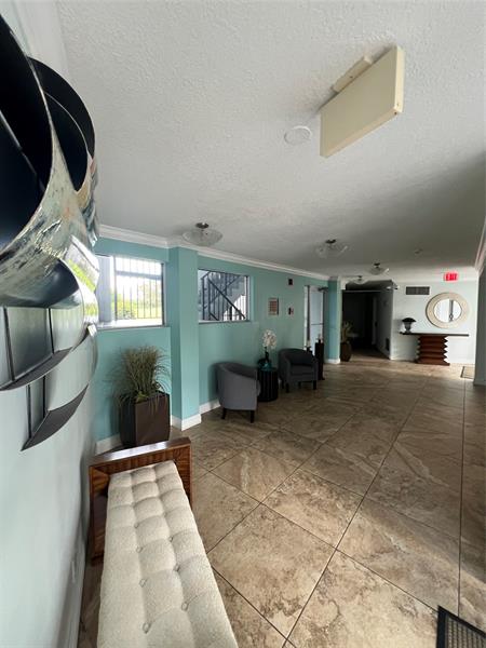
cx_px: 243
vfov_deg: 106.2
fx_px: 243
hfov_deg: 89.9
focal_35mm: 13
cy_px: 324
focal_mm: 1.57
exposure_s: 1/80
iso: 250
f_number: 1.8
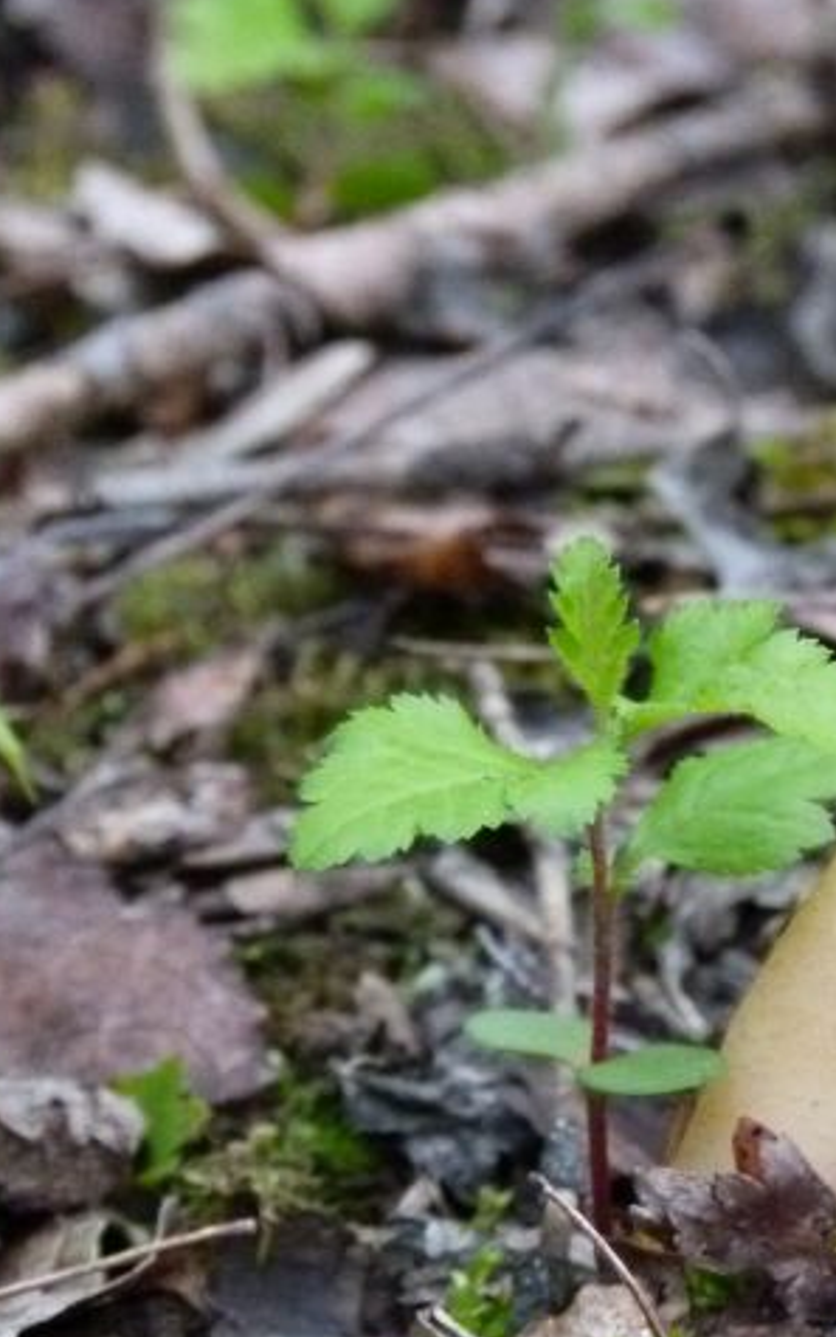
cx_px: 1089
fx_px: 10022
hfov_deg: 4.8
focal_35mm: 275
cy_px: 633
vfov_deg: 7.6
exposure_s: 1/200
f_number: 3.7
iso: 800
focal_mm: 27.8
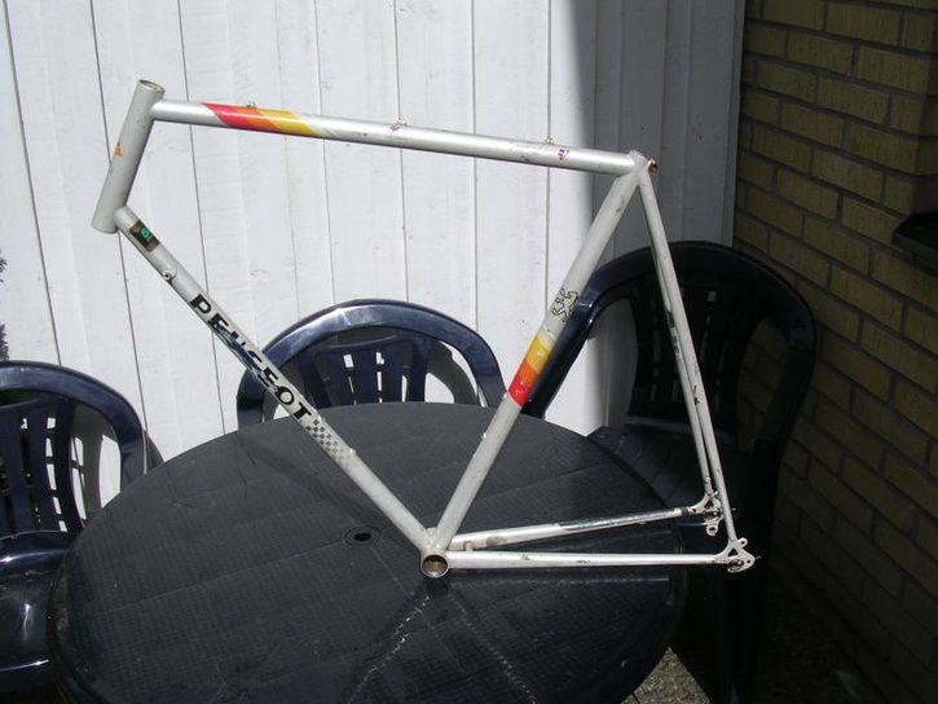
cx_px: 469
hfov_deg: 49.0
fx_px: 1030
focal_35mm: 38
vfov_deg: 37.7
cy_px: 352
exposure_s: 1/623
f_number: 5.6
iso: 100
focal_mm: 5.8
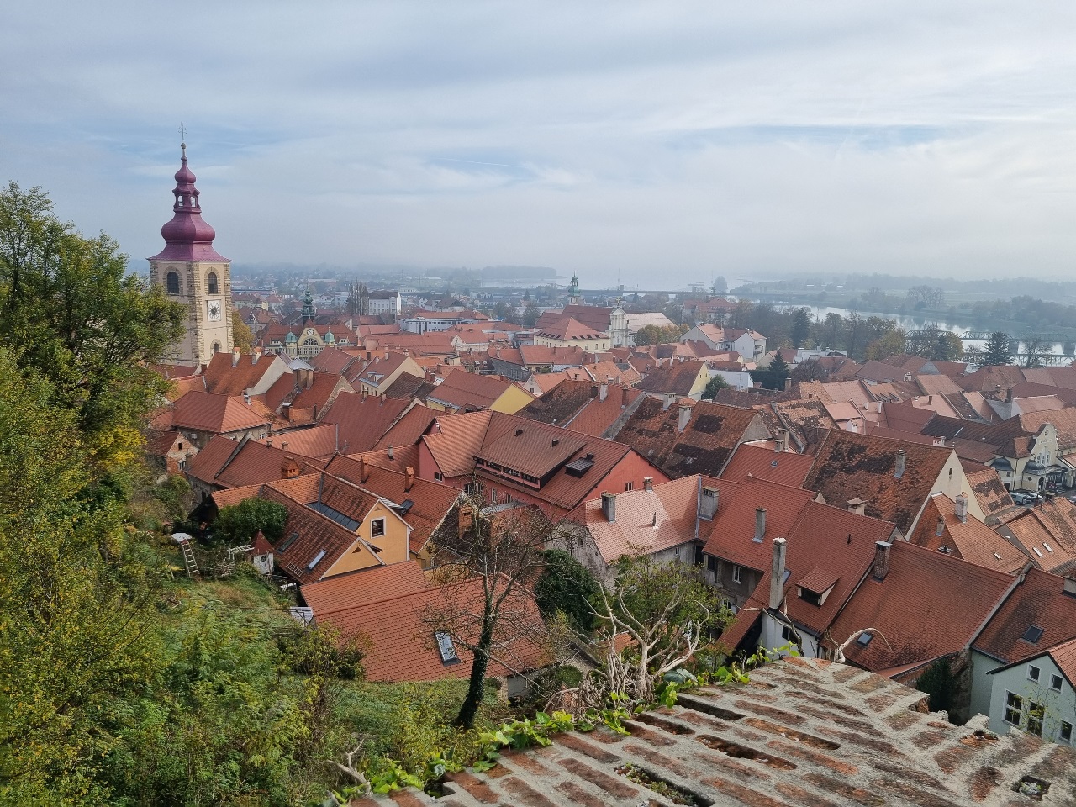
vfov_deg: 53.1
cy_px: 404
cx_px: 538
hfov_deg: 67.3
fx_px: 808
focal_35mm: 26
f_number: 1.8
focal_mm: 5.4
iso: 50
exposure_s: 1/2872
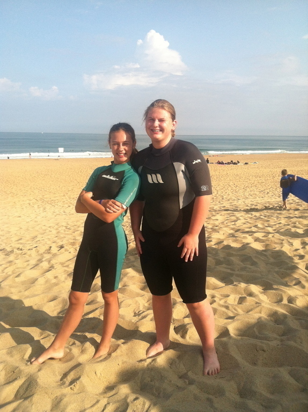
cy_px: 206
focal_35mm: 35
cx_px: 154
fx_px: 416
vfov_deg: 52.7
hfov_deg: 40.6
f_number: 2.8
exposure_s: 1/1200
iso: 80
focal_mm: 3.85
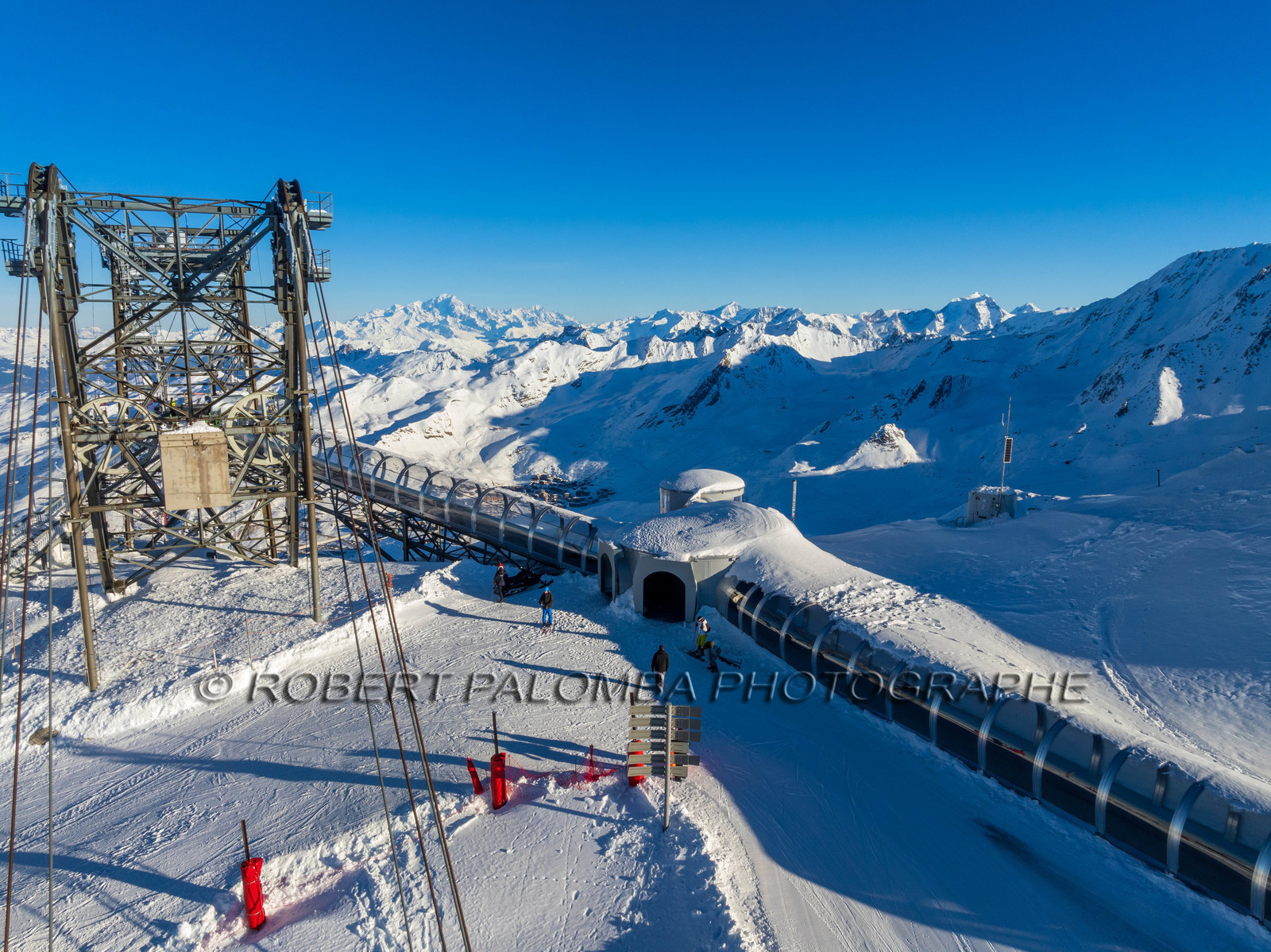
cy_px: 476
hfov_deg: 71.6
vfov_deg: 56.8
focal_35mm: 24
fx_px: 881
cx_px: 636
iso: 200
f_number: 11
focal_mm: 12.3
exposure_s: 1/320
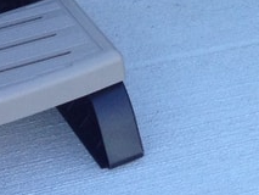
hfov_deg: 8.8
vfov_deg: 6.6
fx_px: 1640
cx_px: 418
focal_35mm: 219
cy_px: -144
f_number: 2.4
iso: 50
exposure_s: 1/212
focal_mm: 4.28
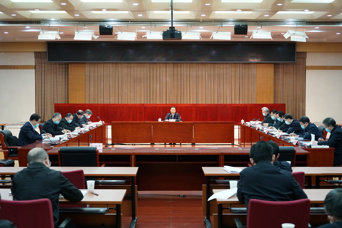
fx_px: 494
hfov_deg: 38.2
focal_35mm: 52
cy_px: 114
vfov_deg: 26.0
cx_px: 174
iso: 4000
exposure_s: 1/125
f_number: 4
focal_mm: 51
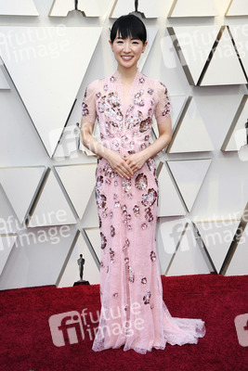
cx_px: 124
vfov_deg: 28.1
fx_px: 743
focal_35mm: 72
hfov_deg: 18.9
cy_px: 186
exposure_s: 1/250
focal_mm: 72
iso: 800
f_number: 9
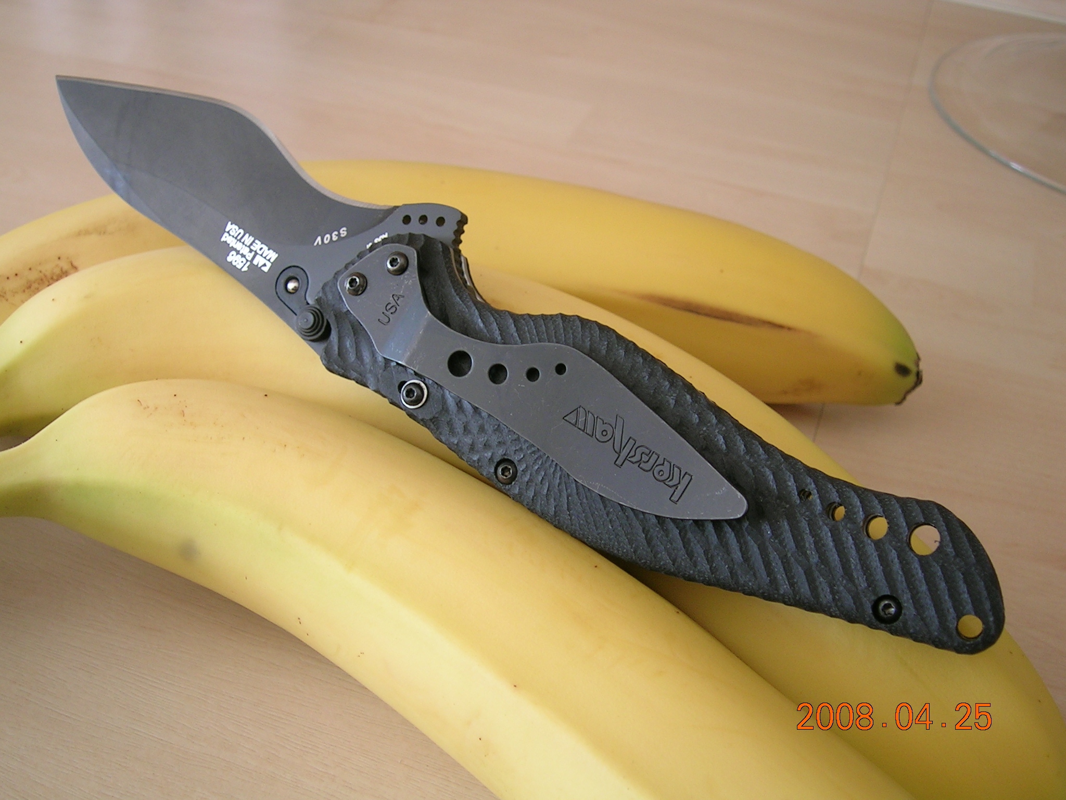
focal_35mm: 40
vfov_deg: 36.0
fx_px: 1232
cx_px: 533
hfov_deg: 46.8
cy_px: 400
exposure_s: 1/25.4
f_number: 2.9
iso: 50
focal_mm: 6.1
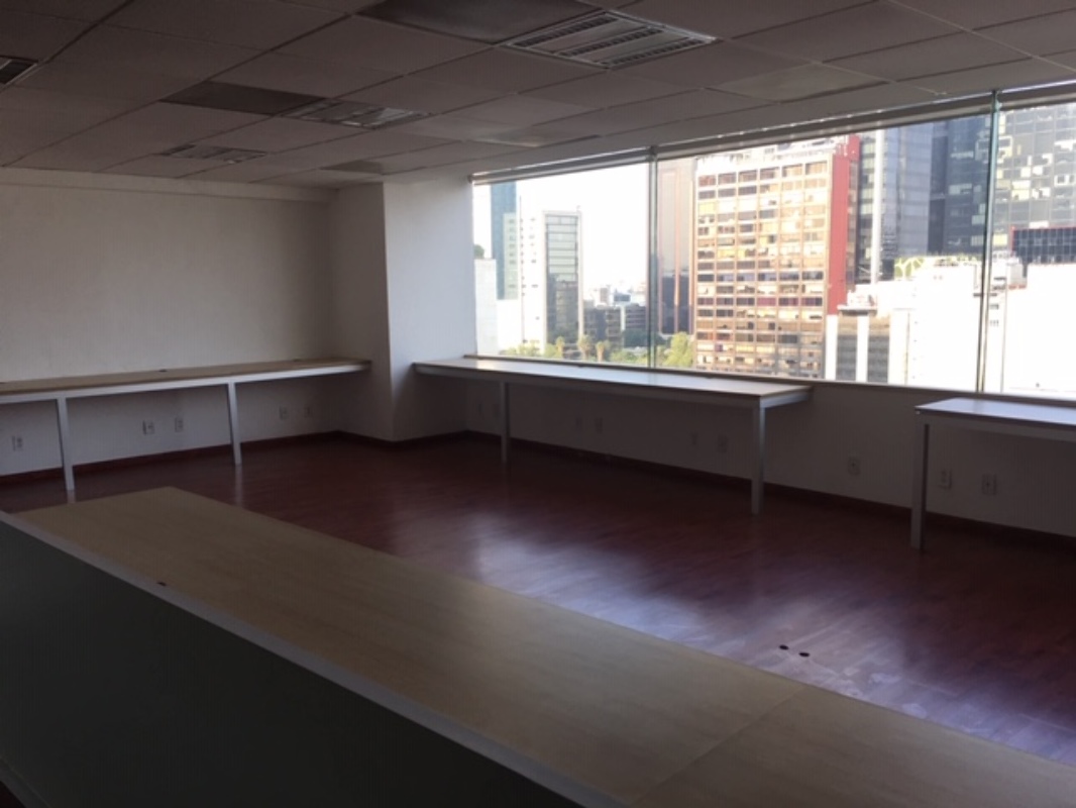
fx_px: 902
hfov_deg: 61.6
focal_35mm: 29
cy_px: 404
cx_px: 538
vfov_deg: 48.2
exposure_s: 1/120
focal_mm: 4.15
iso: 32
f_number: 2.2
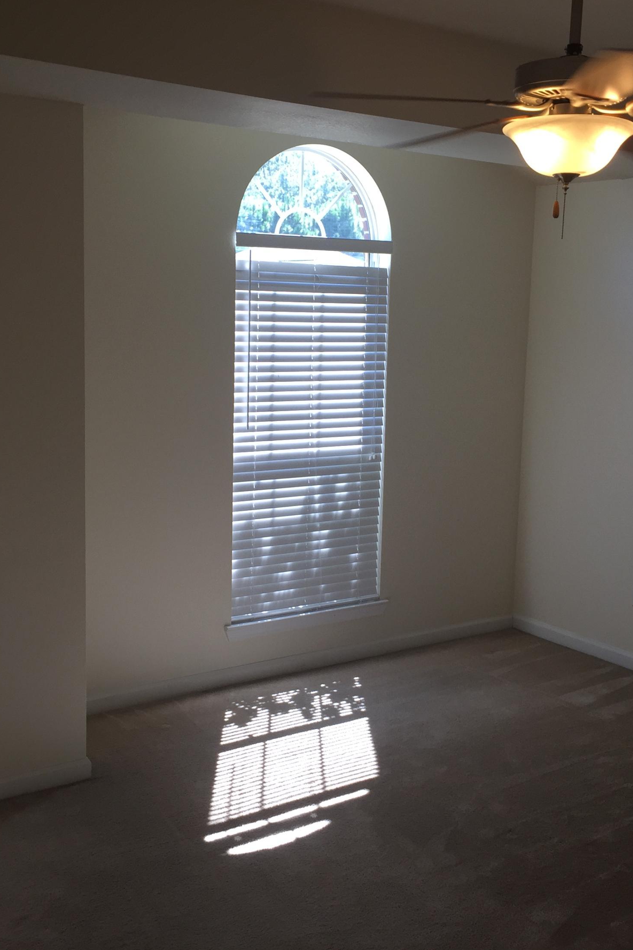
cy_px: 475
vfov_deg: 47.4
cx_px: 330
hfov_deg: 32.6
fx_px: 1081
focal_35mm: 41
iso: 40
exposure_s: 1/120
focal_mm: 4.15
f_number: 2.2
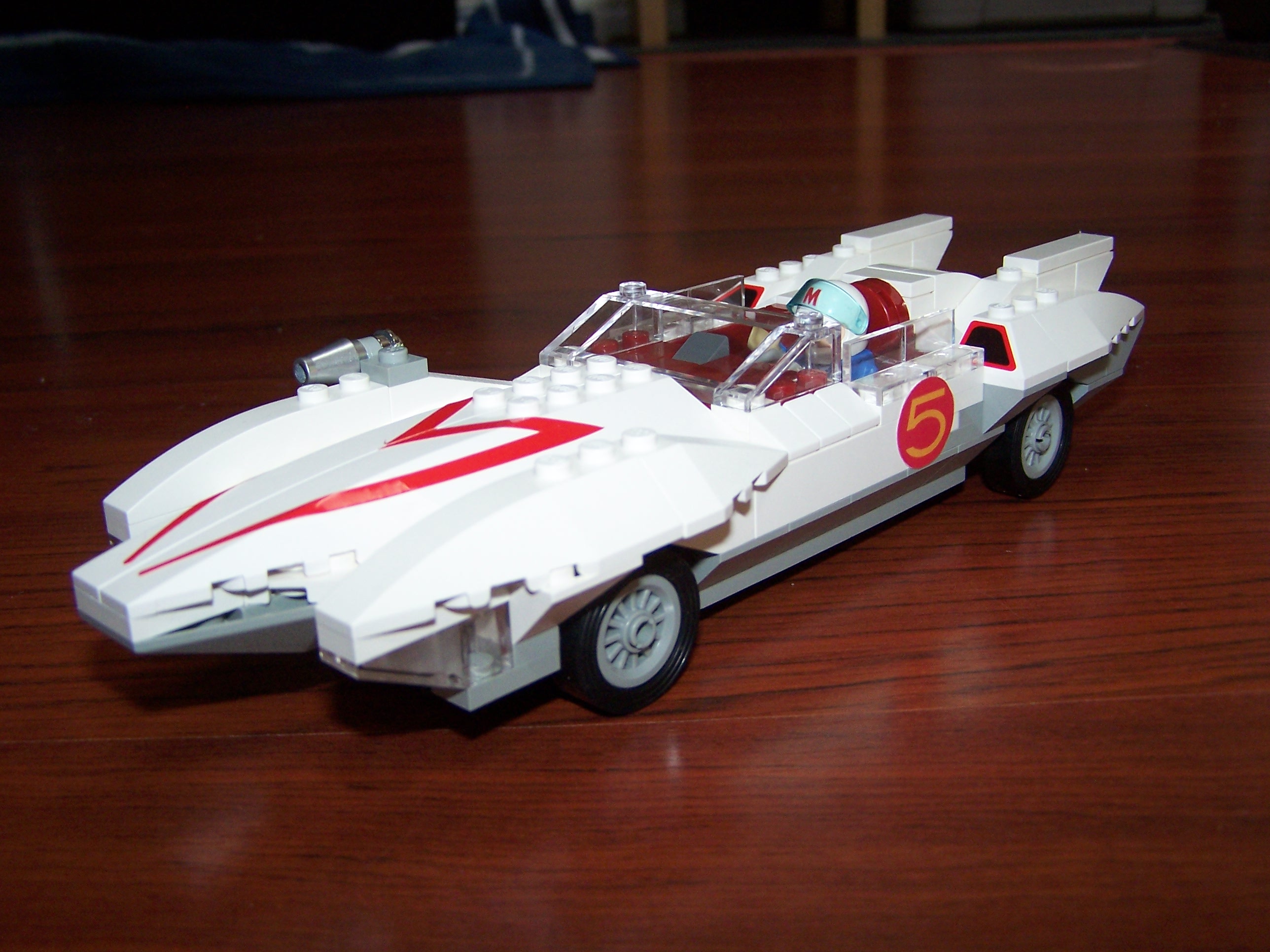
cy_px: 476
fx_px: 1394
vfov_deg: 37.7
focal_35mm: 38
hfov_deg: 49.0
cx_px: 635
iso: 140
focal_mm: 6.3
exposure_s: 1/60
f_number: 2.8
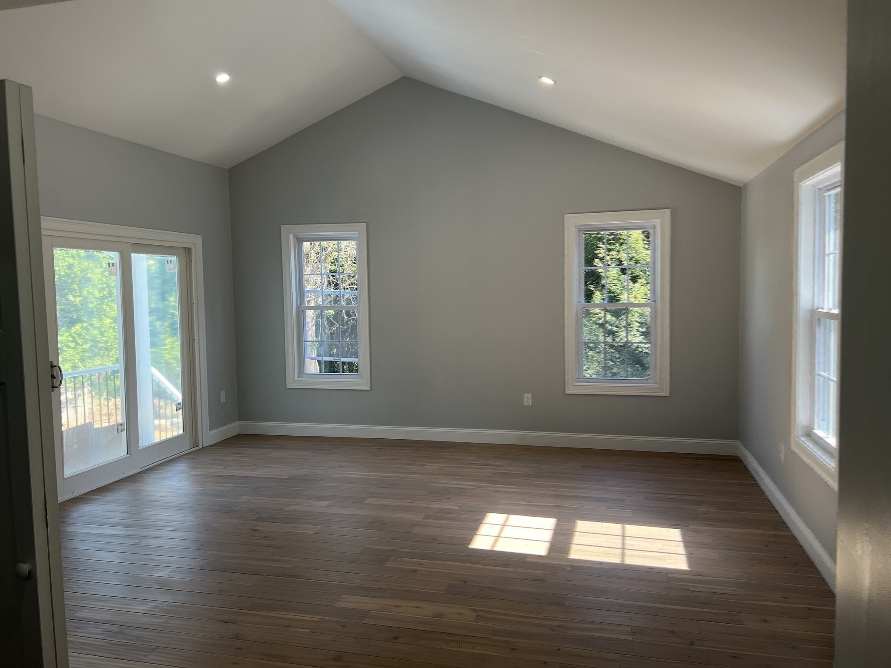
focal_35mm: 26
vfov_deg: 53.1
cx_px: 446
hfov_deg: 67.3
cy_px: 334
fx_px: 669
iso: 40
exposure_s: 1/185
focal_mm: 5.7
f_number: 1.5
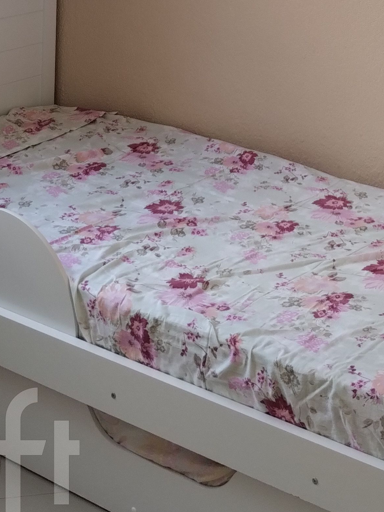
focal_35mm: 73
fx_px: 1080
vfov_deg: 24.1
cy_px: -114
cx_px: 331
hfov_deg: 19.9
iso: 347
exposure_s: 1/40
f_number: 1.8
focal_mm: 4.27
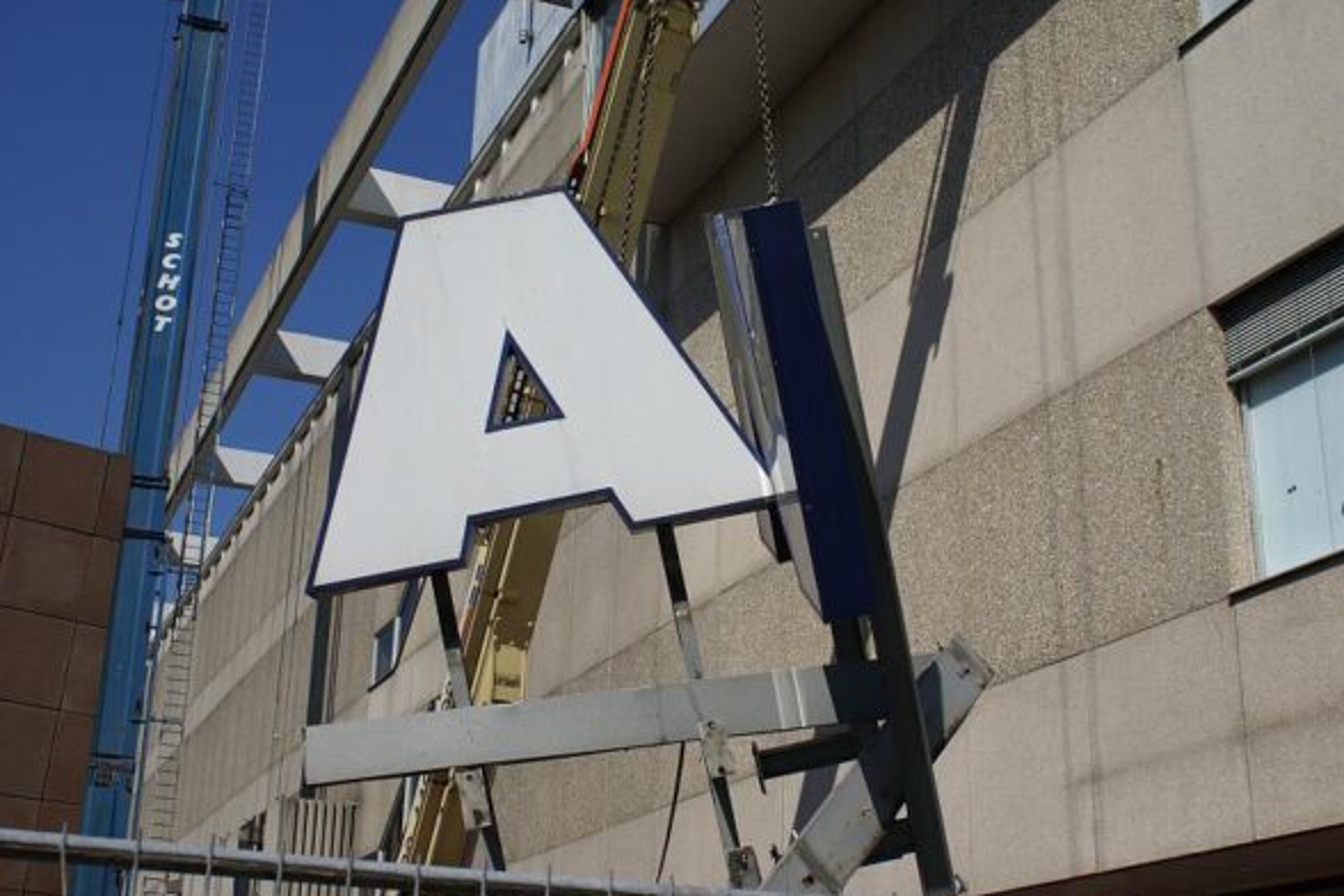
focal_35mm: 46
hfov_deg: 42.7
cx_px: 665
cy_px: 455
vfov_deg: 29.2
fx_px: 1717
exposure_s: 1/320
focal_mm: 30
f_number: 9
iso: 100
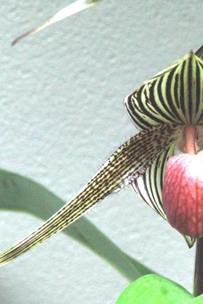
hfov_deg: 4.8
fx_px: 2426
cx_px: 185
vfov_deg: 7.2
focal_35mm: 287
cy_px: 182
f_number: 8
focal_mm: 100
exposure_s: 1/400
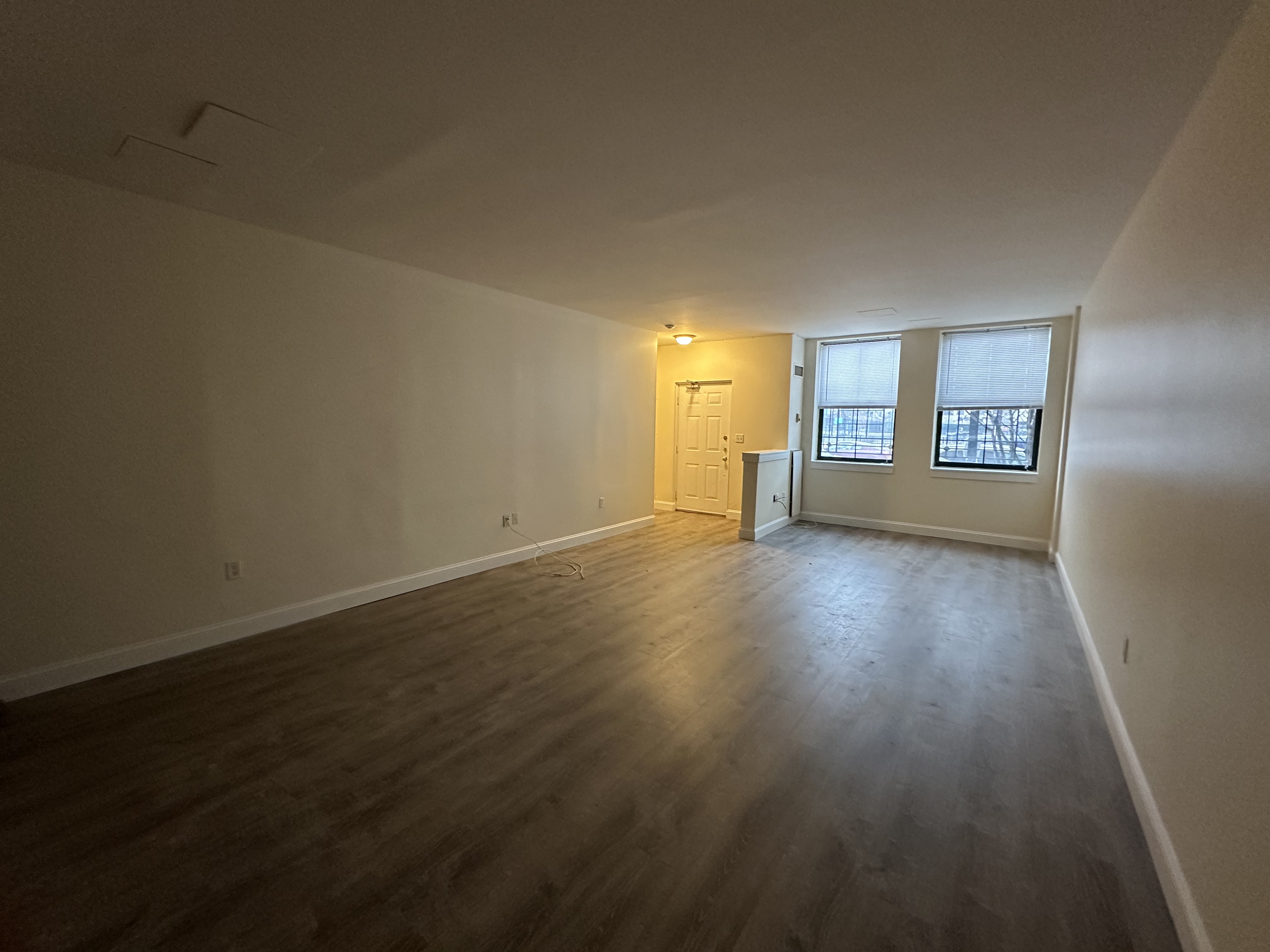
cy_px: 476
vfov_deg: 85.7
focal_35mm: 14
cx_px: 635
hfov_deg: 102.1
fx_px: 514
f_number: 2.2
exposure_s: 1/60
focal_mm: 2.22
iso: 400
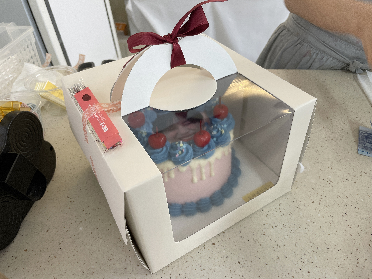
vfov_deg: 53.1
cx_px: 186
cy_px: 140
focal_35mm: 26
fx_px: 279
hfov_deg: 67.3
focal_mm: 4.2
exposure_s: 1/60
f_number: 1.6
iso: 80
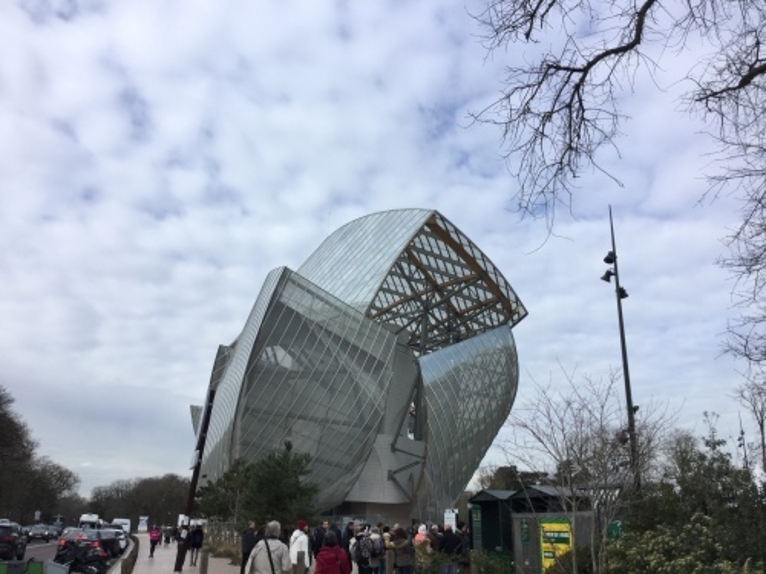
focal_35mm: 31
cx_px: 383
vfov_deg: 45.4
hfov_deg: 58.4
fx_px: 686
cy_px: 287
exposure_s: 1/783
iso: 25
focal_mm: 3.3
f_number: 2.4
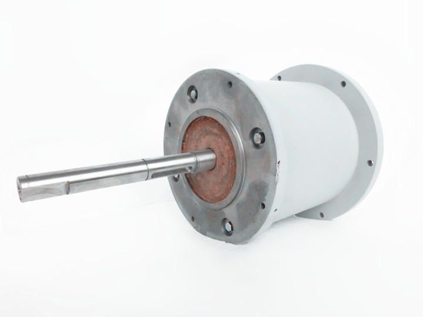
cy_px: 158
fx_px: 293
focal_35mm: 24
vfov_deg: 56.8
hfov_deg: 71.6
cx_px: 212
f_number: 7.9
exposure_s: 1/125
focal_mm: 4.24
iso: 500
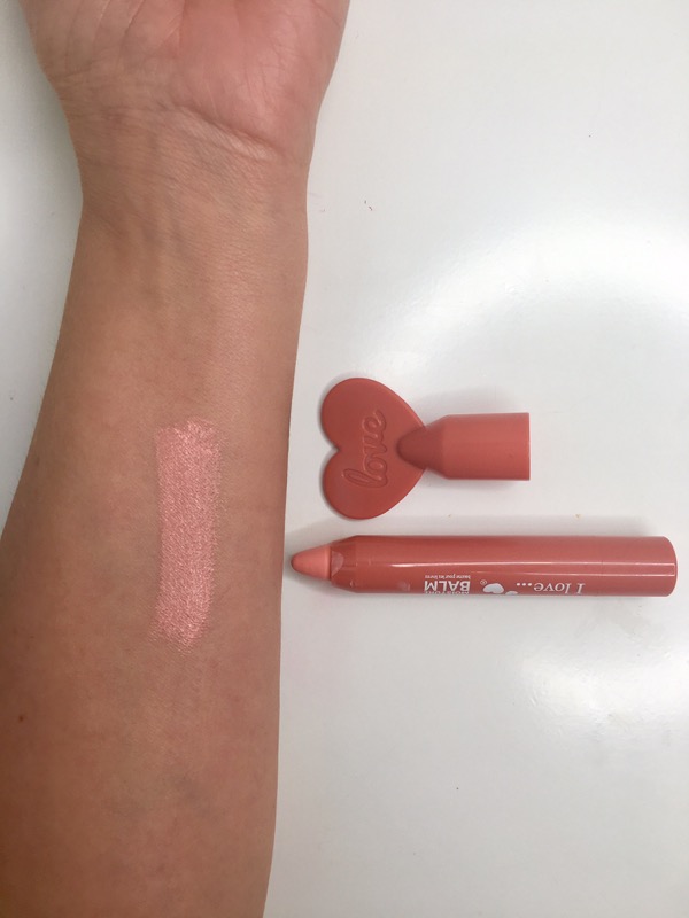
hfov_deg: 48.2
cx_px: 344
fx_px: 770
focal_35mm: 29
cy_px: 459
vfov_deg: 61.7
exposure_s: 1/220
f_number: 2.2
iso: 25
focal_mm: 4.15
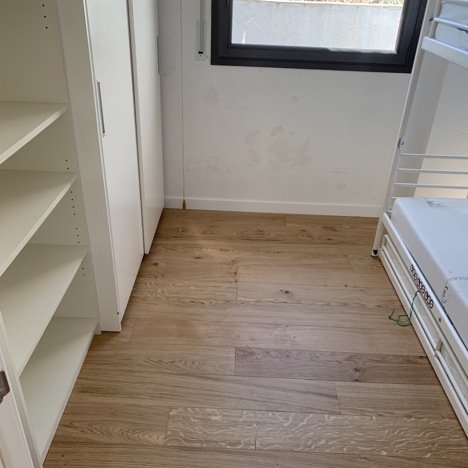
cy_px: 280
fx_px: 474
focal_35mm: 31
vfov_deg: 52.2
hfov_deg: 52.5
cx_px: 232
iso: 40
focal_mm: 4.25
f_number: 1.8
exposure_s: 1/122
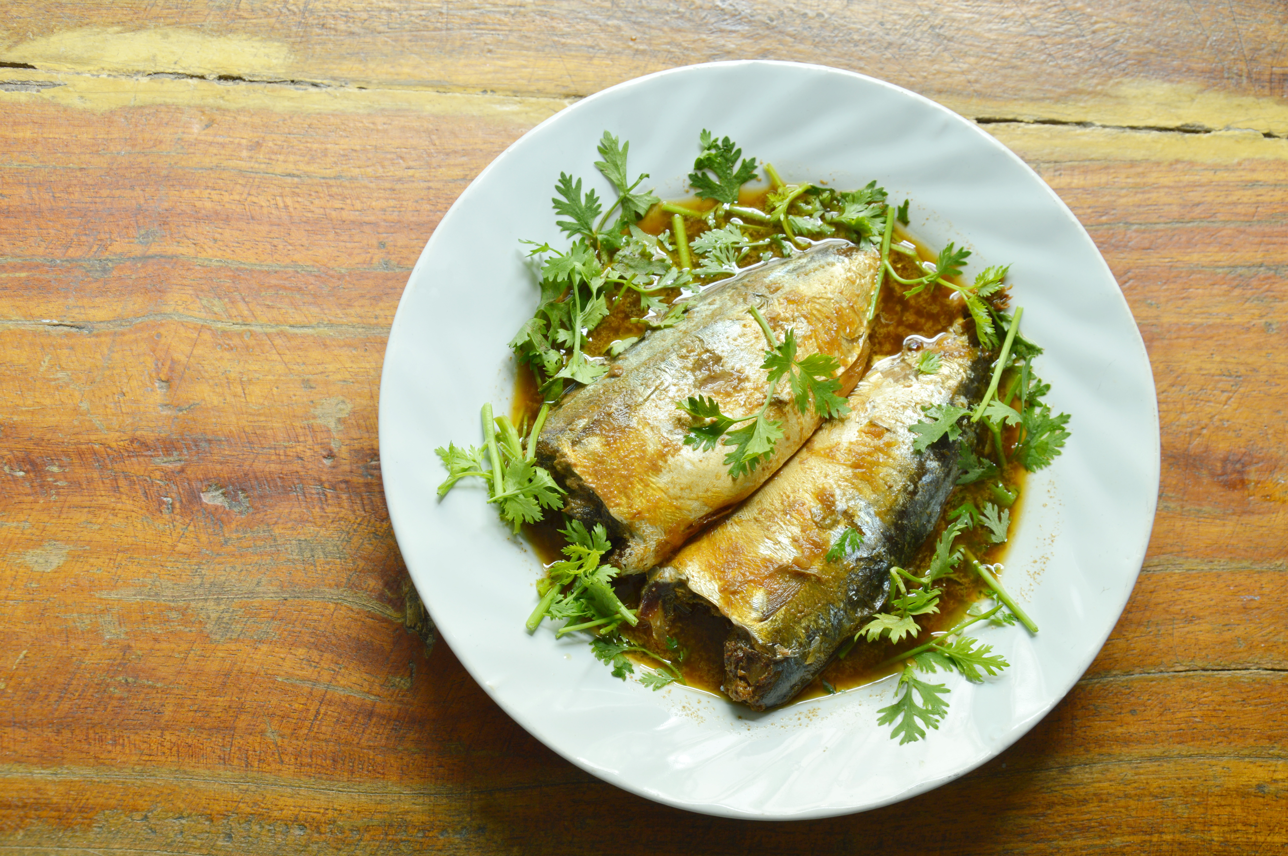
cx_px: 644
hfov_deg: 35.1
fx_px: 2038
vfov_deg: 23.7
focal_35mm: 57
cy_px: 428
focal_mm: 38
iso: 100
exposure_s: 1/5
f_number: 8
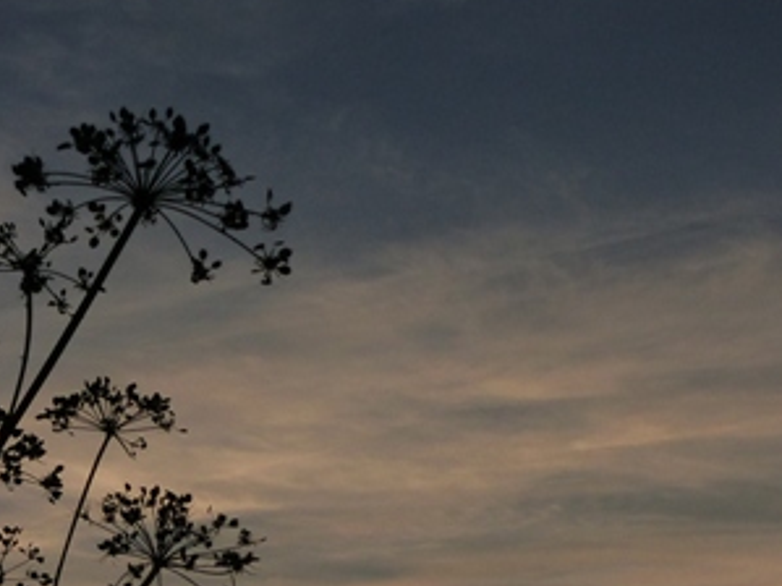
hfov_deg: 21.1
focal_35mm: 90
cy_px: 589
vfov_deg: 16.1
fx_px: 2032
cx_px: 26
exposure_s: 1/1600
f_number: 4.5
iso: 160
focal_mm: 7.6
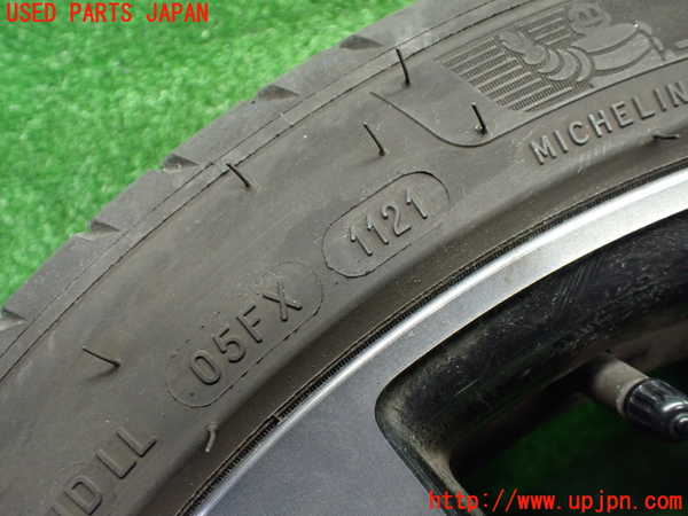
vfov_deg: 46.8
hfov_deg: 60.0
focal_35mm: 30
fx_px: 596
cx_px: 344
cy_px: 258
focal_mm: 5.4
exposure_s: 1/100
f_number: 2.3
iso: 800
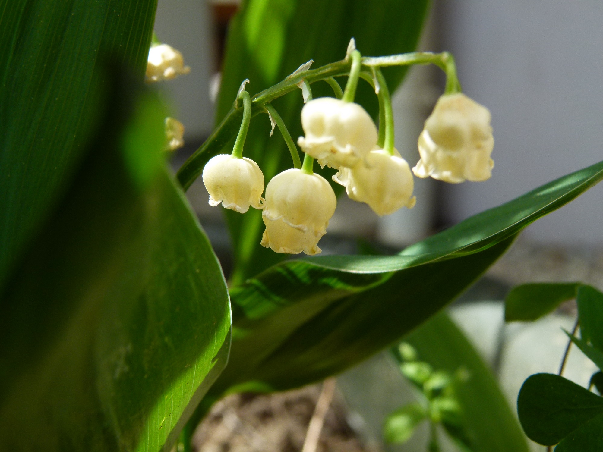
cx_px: 302
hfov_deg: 39.7
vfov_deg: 30.3
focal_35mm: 48
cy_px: 226
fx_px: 836
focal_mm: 8.7
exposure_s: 1/250
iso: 100
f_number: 4
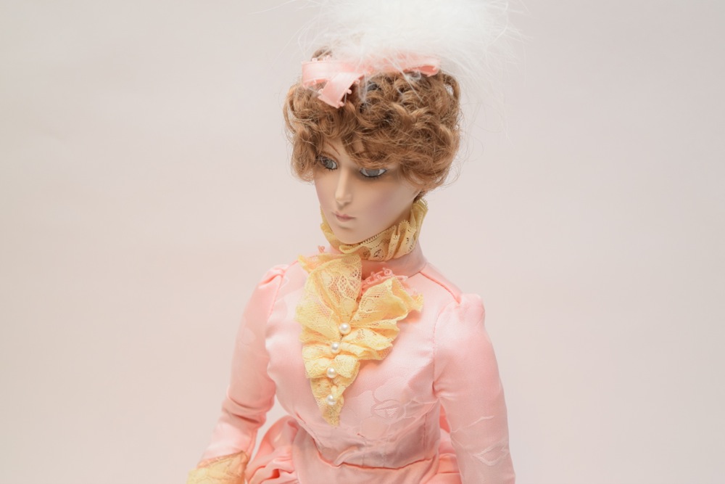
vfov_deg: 16.6
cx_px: 362
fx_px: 1662
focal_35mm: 82
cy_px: 242
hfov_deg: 24.6
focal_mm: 55
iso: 800
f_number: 5.6
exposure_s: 1/80
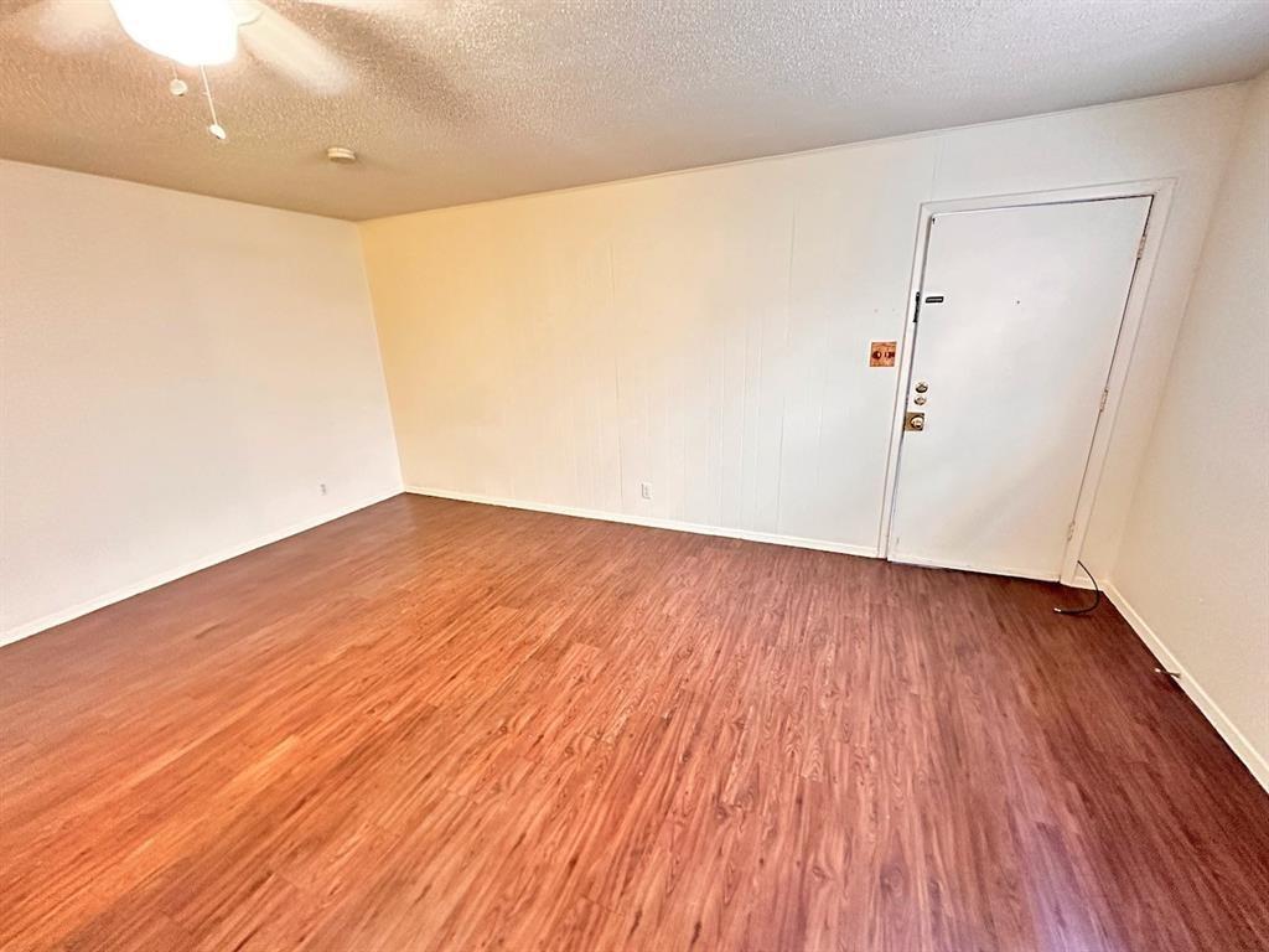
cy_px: 476
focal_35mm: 14
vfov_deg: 85.7
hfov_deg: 102.1
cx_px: 634
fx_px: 513
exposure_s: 1/40
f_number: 2.2
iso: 1000
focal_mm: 2.22
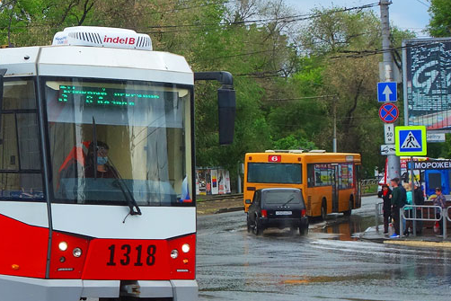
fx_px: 1228
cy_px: 77
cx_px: -39
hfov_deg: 19.9
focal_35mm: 98
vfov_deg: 13.9
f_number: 4.5
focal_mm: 15.28
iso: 125
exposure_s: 1/500
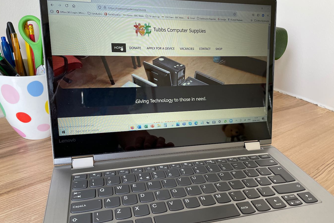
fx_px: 260
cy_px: 124
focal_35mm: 28
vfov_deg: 46.3
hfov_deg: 65.5
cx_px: 170
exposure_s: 1/112
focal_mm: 4.2
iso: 125
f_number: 1.6
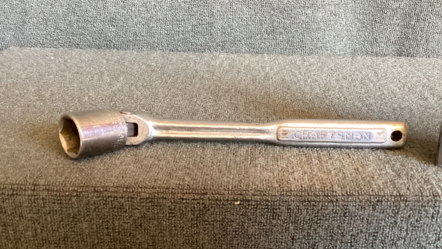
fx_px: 457
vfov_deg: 30.3
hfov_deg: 51.5
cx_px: 243
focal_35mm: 39
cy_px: 158
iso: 250
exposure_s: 1/33
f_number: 2.4
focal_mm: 3.3
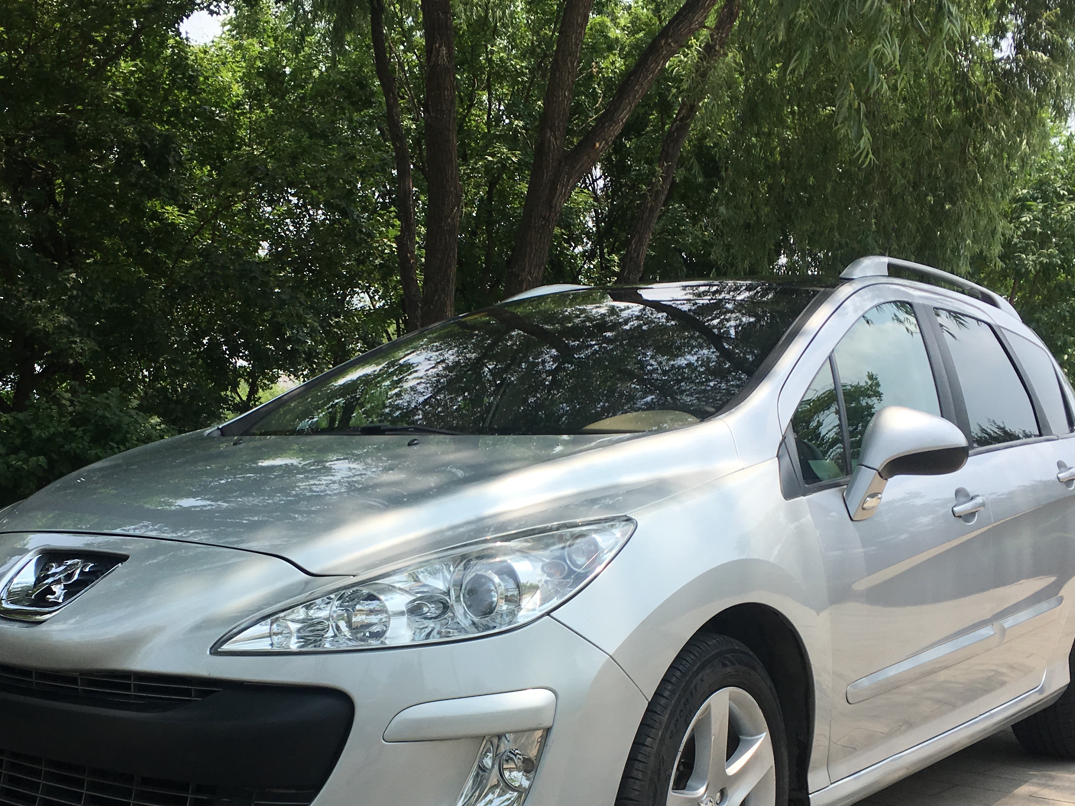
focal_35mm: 44
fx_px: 1366
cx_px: 422
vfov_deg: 32.5
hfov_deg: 42.7
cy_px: 568
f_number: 2.2
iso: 25
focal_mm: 4.15
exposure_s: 1/1570
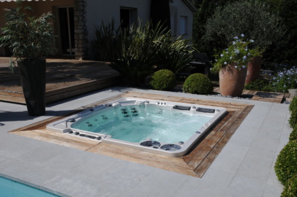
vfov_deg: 36.8
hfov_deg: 53.2
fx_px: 297
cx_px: 148
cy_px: 98
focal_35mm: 36
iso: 320
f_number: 20
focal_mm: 24
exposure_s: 1/250
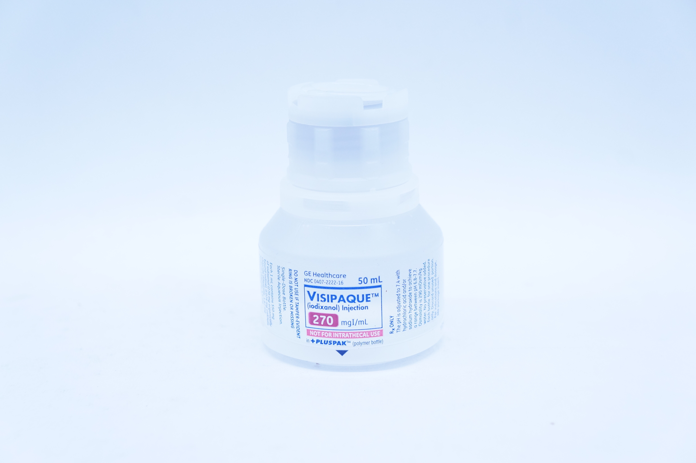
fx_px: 1043
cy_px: 232
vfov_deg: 25.0
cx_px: 348
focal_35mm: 54
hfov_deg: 36.9
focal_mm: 36
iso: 800
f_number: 5.6
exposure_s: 1/160
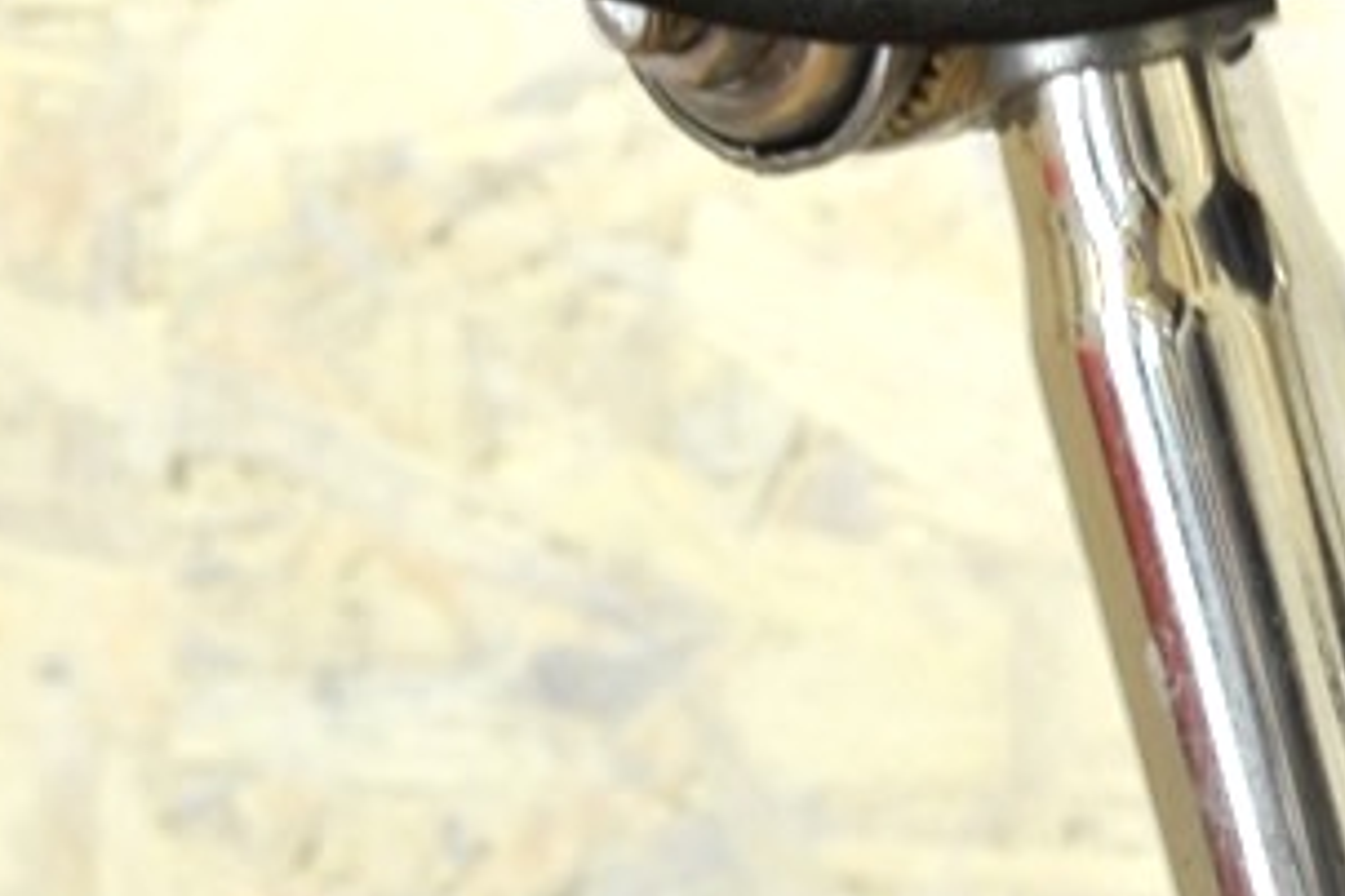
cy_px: 364
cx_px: 1283
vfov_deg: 5.1
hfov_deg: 7.6
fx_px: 10049
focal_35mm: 269
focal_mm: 68
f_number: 11
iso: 800
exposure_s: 1/3
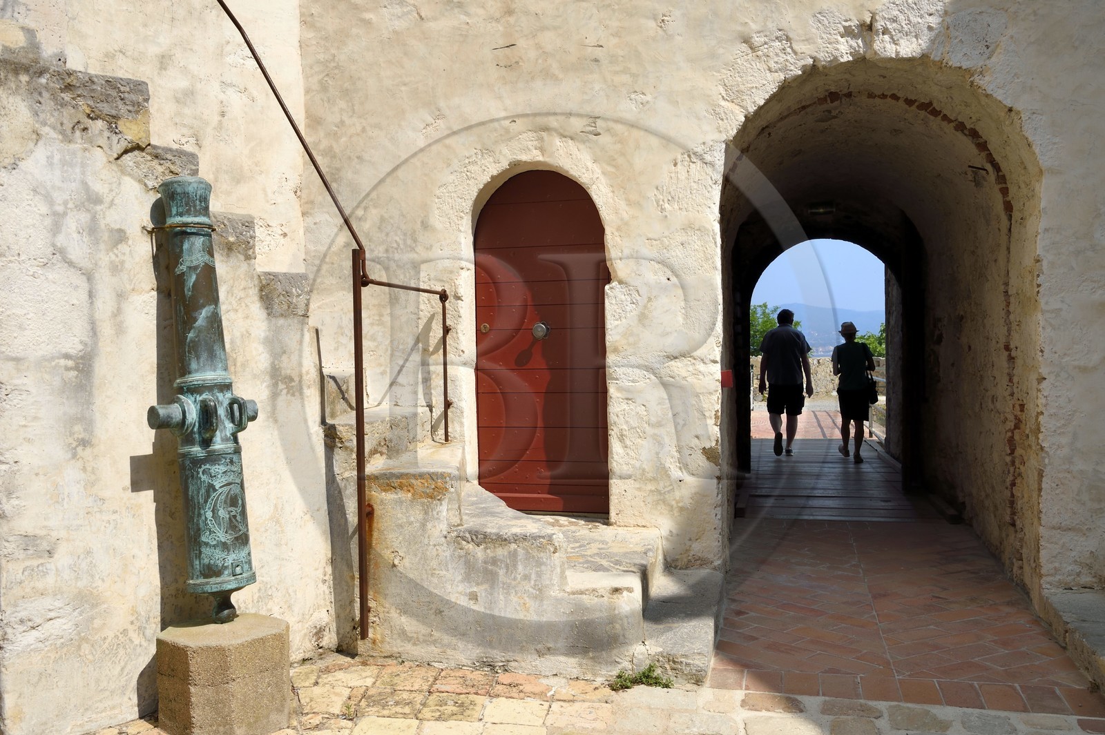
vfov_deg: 38.8
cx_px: 552
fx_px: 1043
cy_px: 368
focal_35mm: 34
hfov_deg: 55.8
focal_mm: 34
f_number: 9
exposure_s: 1/800
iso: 200
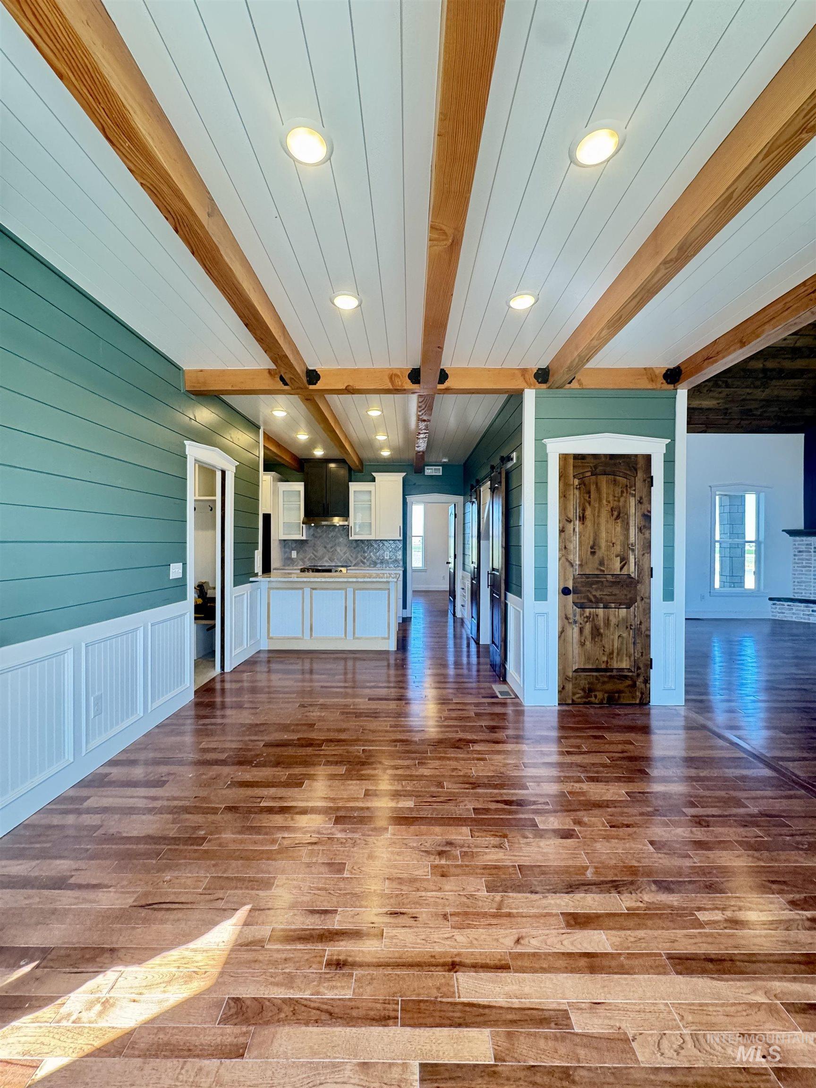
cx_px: 408
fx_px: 440
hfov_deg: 85.7
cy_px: 544
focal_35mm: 14
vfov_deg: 102.1
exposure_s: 1/120
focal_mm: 2.22
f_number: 2.2
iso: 250
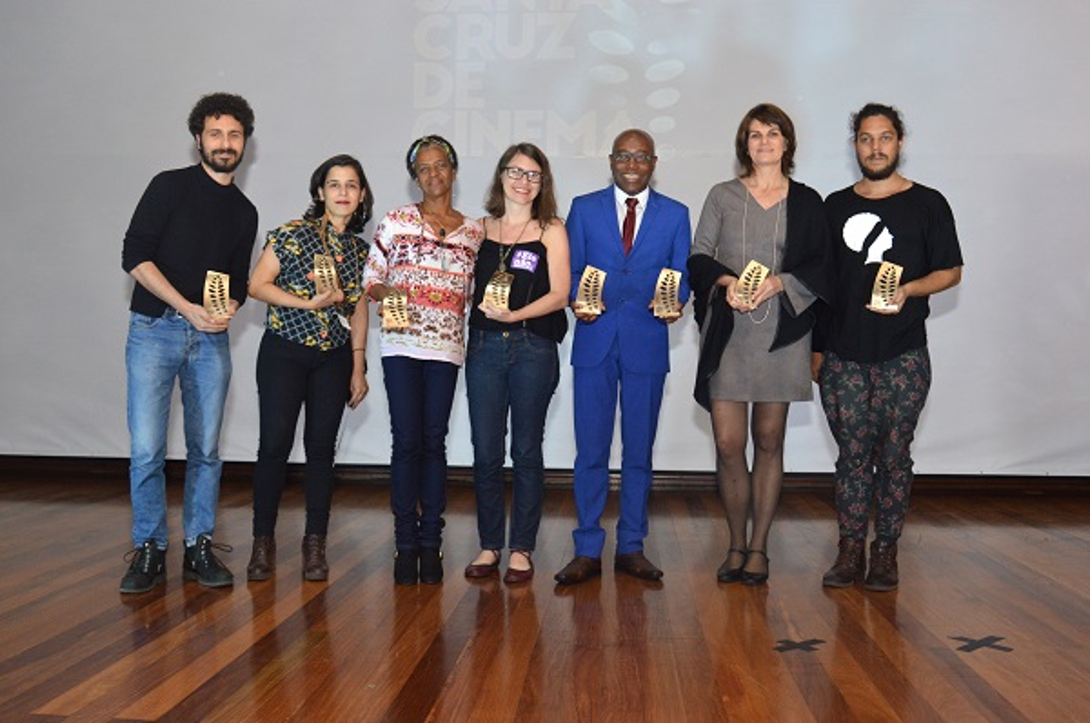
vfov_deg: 36.8
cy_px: 362
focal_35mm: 36
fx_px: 1088
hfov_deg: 53.2
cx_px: 545
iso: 800
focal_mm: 24
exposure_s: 1/60
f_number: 6.3
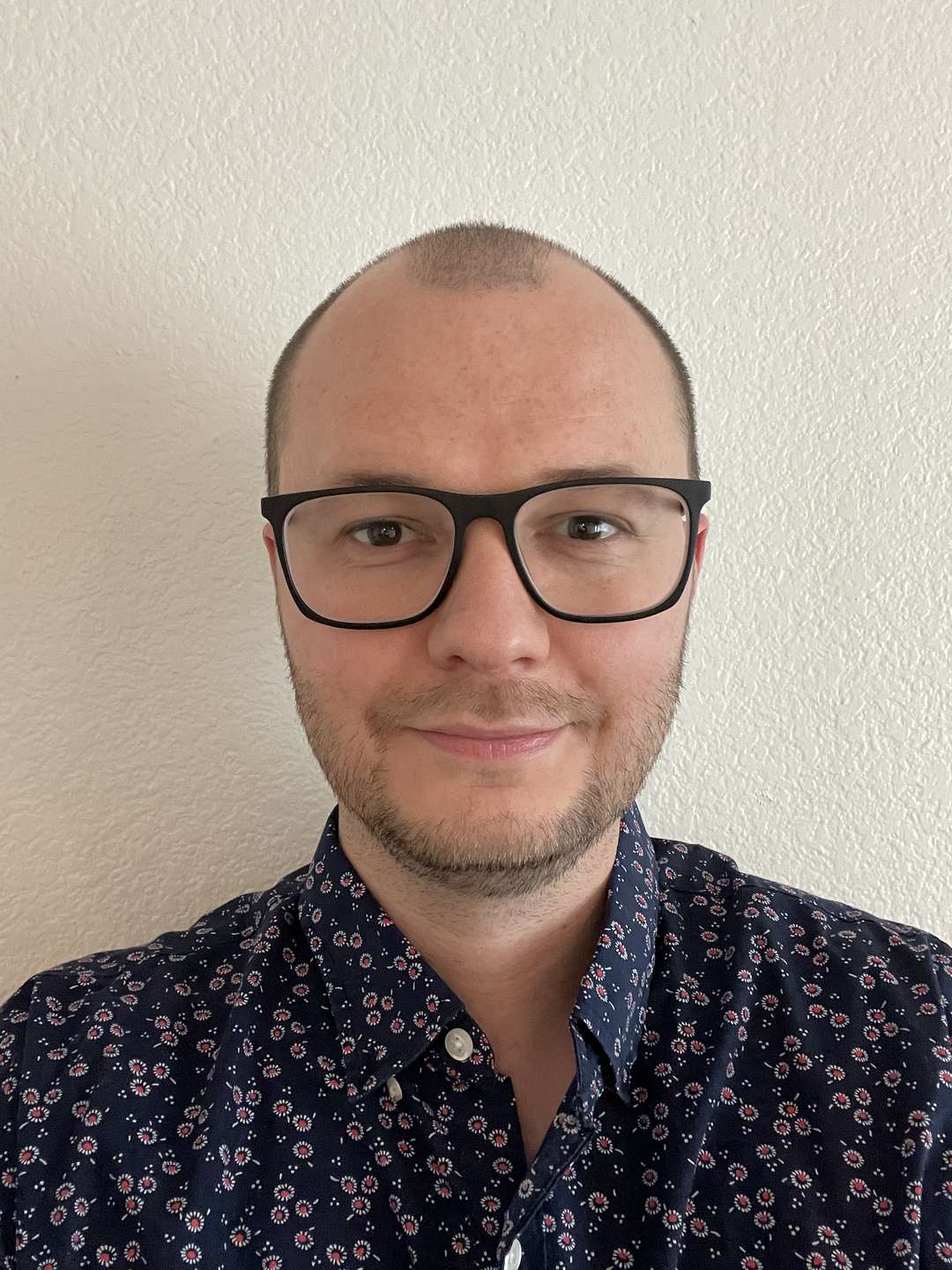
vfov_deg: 60.0
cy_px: 635
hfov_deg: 46.8
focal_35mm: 30
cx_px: 476
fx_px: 1100
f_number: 2.2
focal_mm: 2.71
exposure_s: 1/24
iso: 640
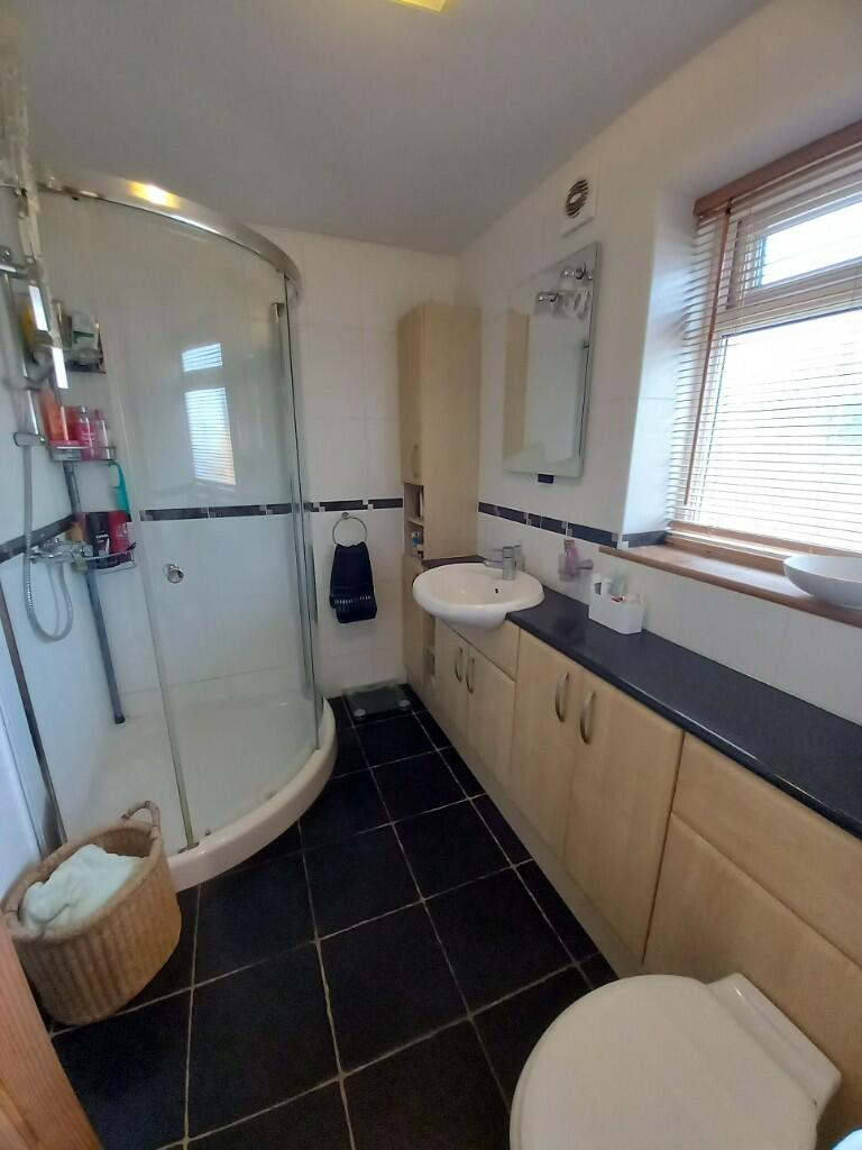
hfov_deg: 89.9
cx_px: 431
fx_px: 432
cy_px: 575
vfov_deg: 106.2
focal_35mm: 13
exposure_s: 1/33
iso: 200
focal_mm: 1.13
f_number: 2.2
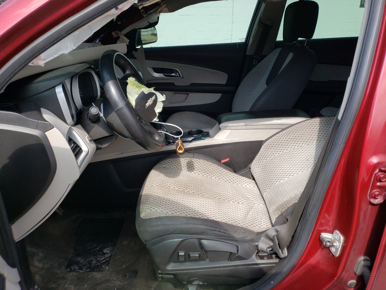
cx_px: 193
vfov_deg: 53.1
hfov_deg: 67.3
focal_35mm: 26
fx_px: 290
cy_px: 145
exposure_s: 1/769
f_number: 1.5
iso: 50
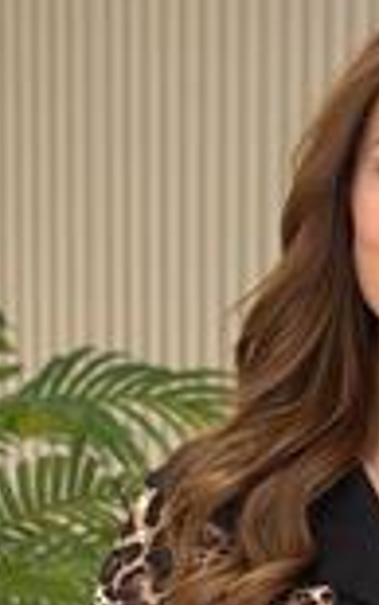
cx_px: 426
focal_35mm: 175
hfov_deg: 7.5
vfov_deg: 11.7
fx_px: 2889
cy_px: 716
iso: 80
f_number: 1.78
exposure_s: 1/377
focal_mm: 6.86
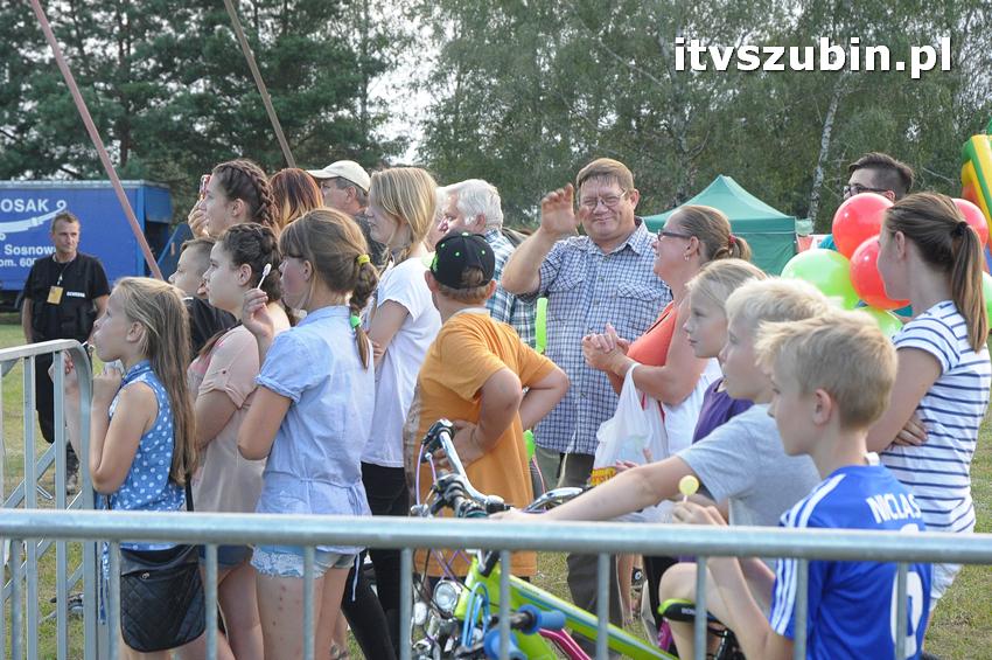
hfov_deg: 29.3
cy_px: 330
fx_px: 1899
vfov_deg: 19.7
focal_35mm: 69
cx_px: 496
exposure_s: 1/160
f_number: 6.3
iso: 1250
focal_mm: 46
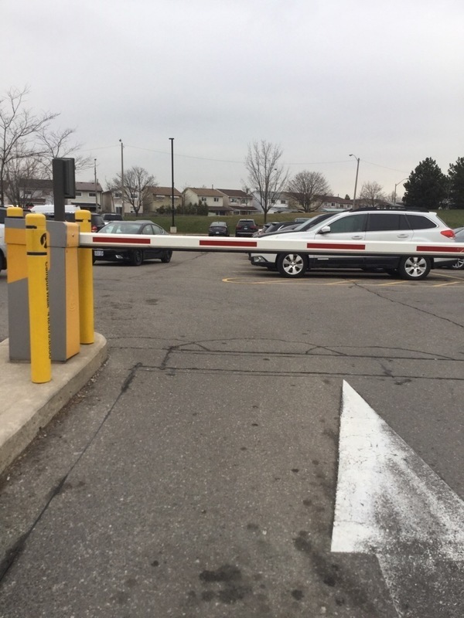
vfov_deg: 58.4
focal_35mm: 31
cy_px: 309
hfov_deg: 45.4
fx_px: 554
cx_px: 232
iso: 32
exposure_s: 1/60
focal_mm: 3.3
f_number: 2.4
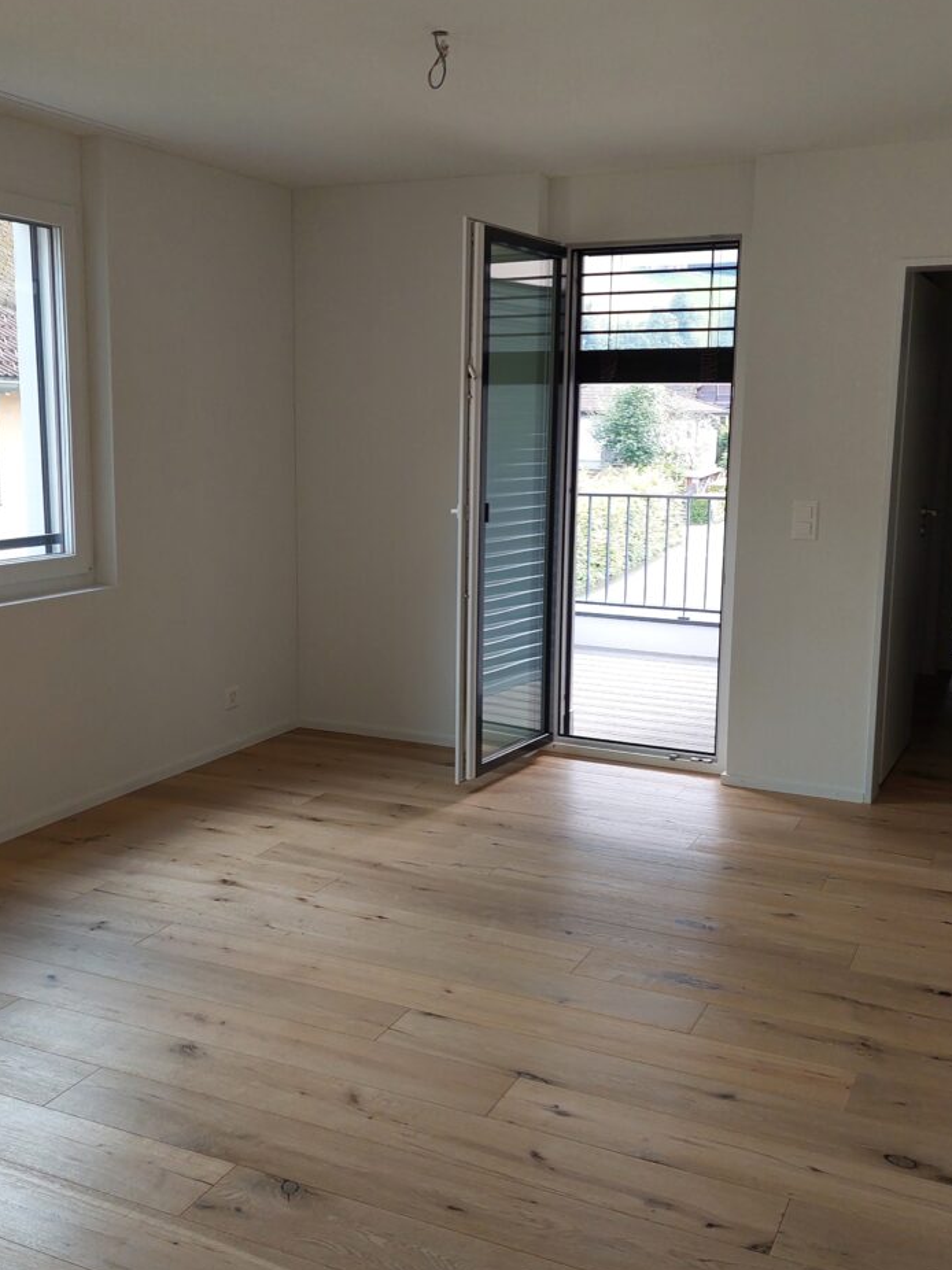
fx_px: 1321
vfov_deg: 51.4
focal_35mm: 36
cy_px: 632
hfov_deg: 39.6
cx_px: 439
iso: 80
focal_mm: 5.23
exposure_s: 1/100
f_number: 1.8
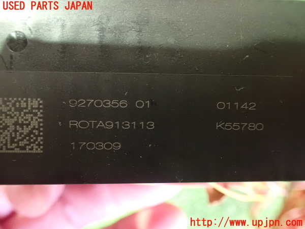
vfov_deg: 46.8
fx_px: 264
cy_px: 114
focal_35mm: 30
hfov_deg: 60.0
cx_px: 152
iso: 1600
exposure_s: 1/10
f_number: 2.3
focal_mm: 5.4
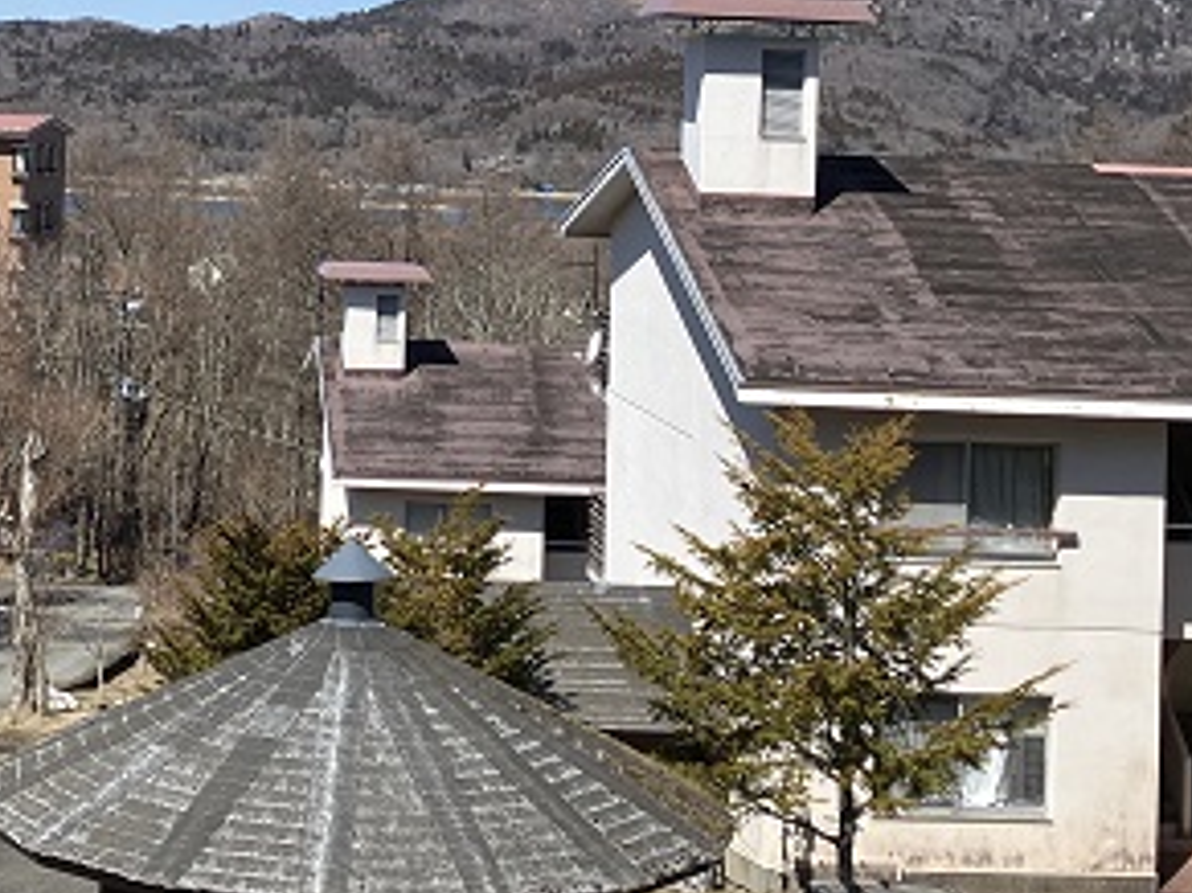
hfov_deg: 25.1
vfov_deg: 18.8
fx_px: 2650
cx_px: 307
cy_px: 102
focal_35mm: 77
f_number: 1.8
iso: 32
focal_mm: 3.99
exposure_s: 1/2114
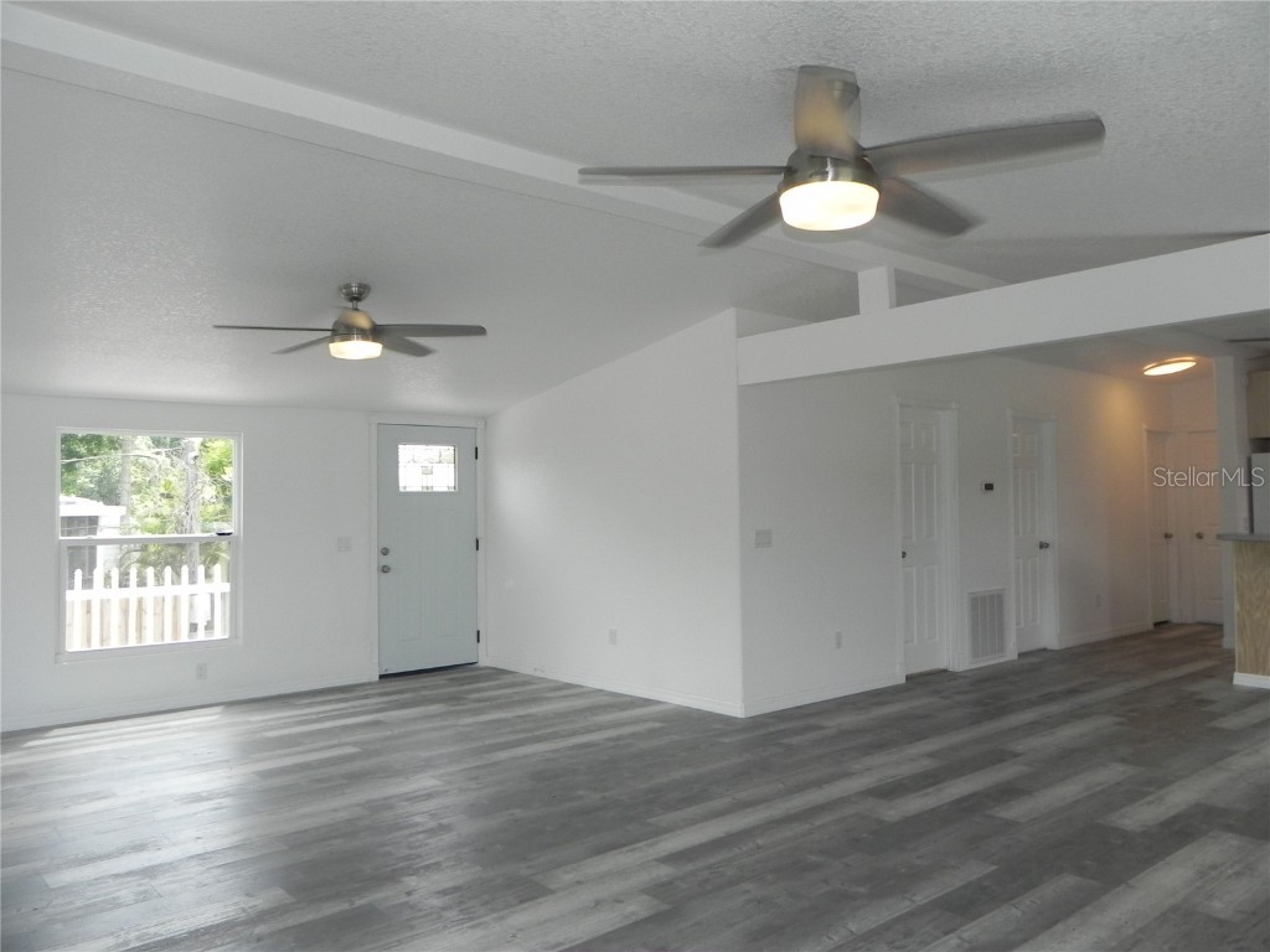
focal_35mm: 26
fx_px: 954
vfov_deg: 53.1
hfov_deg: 67.3
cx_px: 635
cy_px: 476
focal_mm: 4.6
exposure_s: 1/122
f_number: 4
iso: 160
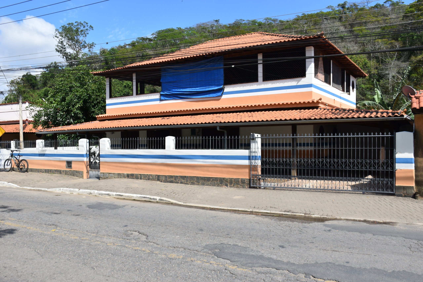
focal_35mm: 30
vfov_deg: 43.6
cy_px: 141
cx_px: 212
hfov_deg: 61.9
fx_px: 352
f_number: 8
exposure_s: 1/250
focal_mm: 20
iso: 100
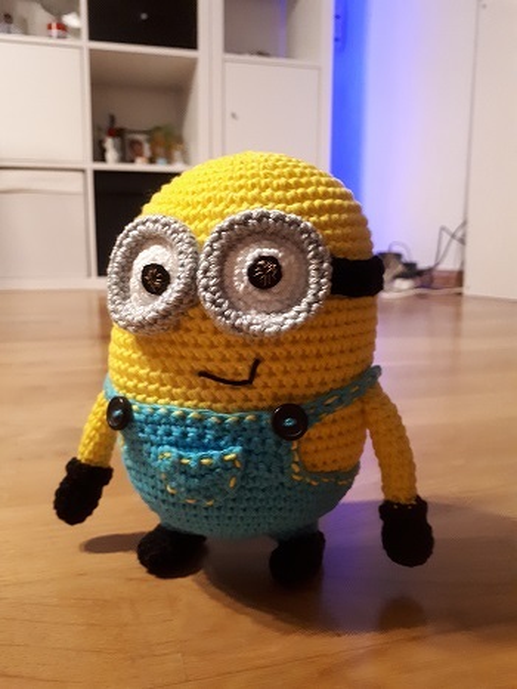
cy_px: 344
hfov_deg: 51.4
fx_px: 537
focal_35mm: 27
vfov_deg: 65.3
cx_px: 258
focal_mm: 3.6
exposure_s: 1/17
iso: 640
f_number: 1.9
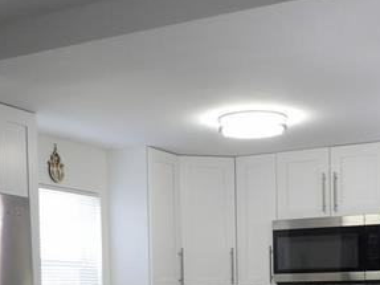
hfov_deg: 28.9
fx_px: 735
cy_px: 348
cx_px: 229
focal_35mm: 67
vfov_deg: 20.4
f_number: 3.2
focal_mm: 4.3
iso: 100
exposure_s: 1/36
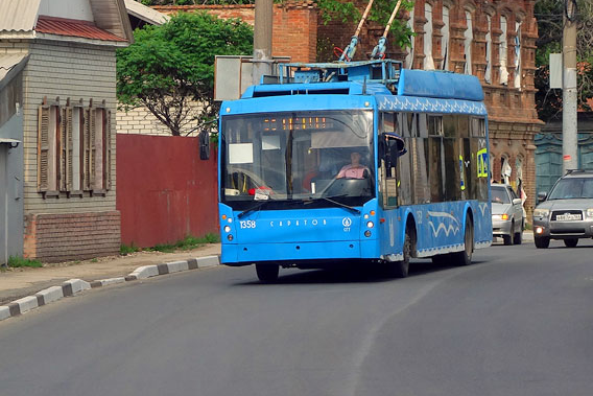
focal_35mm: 209
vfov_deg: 6.6
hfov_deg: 9.8
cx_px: 309
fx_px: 3443
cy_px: 4
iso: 125
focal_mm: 36.95
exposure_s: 1/500
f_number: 5
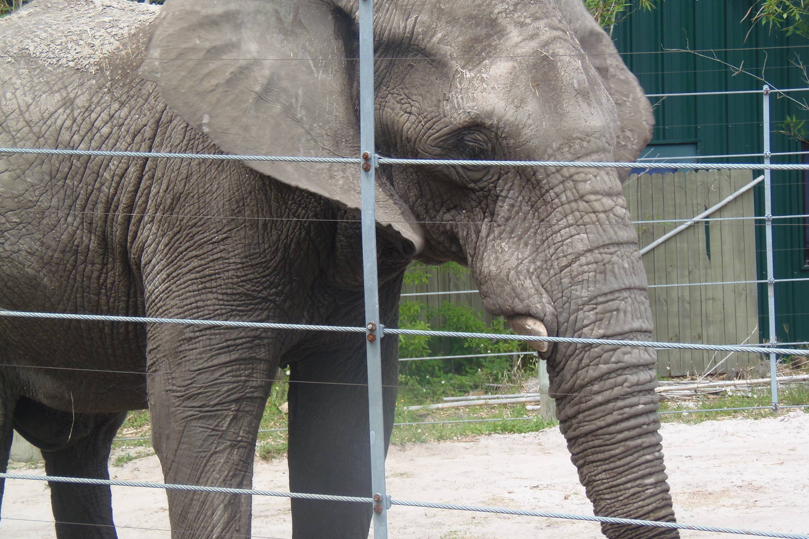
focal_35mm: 104
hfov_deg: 19.6
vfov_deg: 13.2
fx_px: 2337
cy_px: 252
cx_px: 406
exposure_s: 1/160
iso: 64
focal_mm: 18.4
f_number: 4.4
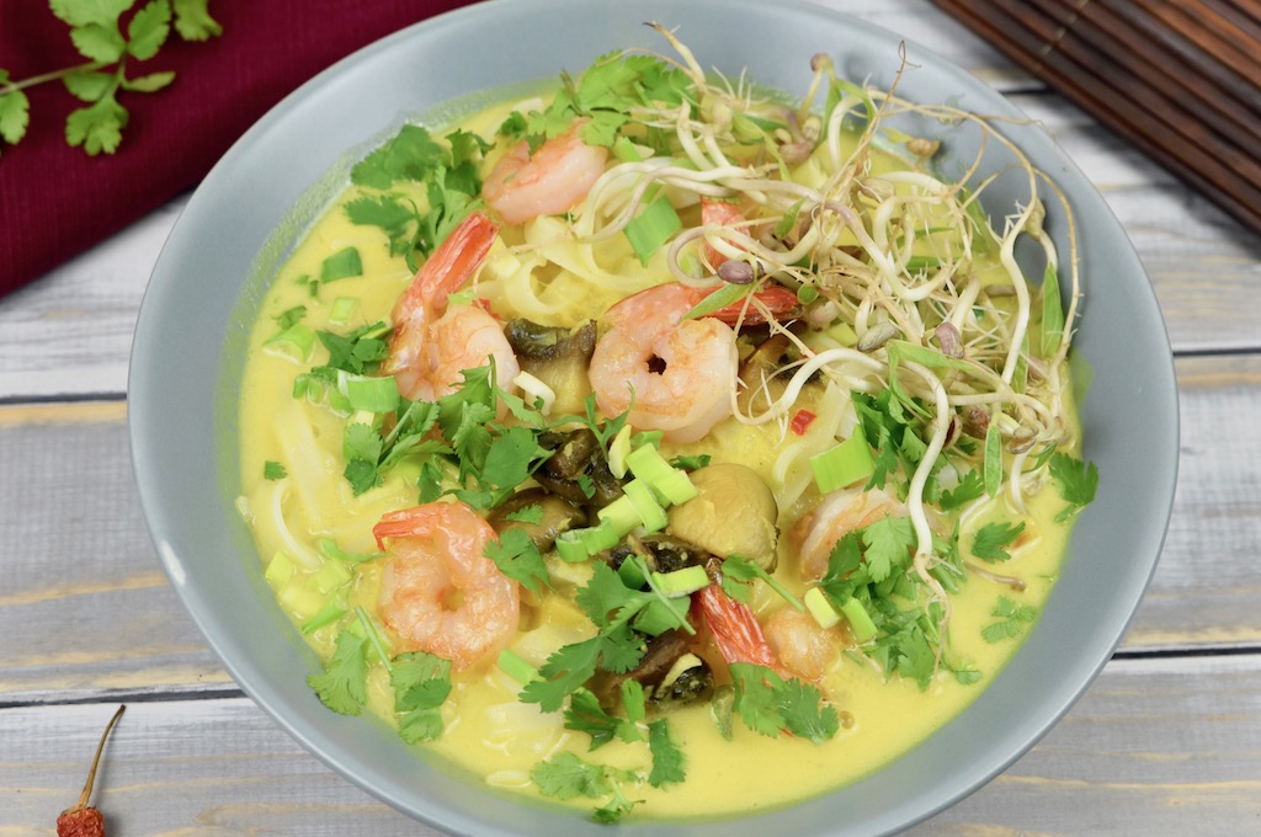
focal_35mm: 87
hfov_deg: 23.4
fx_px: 3044
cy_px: 418
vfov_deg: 15.7
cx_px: 630
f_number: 5
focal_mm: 58
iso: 400
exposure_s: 1/100
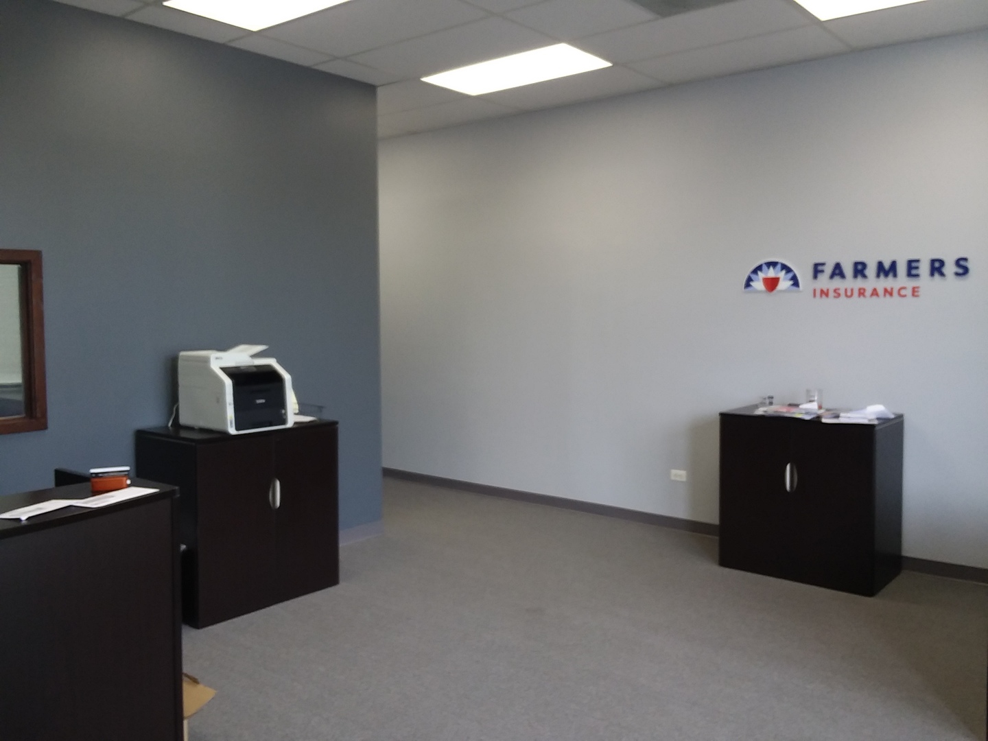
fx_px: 828
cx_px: 494
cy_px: 370
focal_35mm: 29
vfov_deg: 48.2
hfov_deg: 61.7
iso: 40
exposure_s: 1/40
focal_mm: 2.47
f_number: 1.9
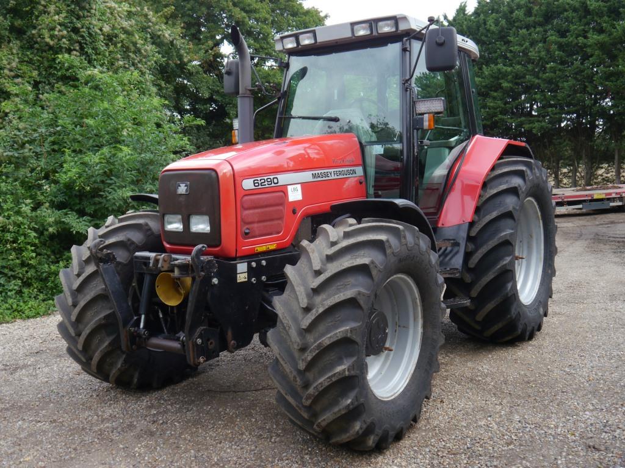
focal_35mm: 36
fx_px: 650
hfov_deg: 51.4
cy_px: 234
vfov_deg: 39.7
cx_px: 312
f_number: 4.5
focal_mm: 18
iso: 160
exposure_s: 1/100
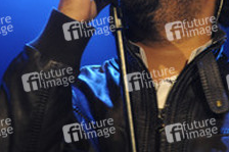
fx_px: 3458
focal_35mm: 544
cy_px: 3
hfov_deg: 3.8
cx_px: 164
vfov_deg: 2.5
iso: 3200
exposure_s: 1/160
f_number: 5.6
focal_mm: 270
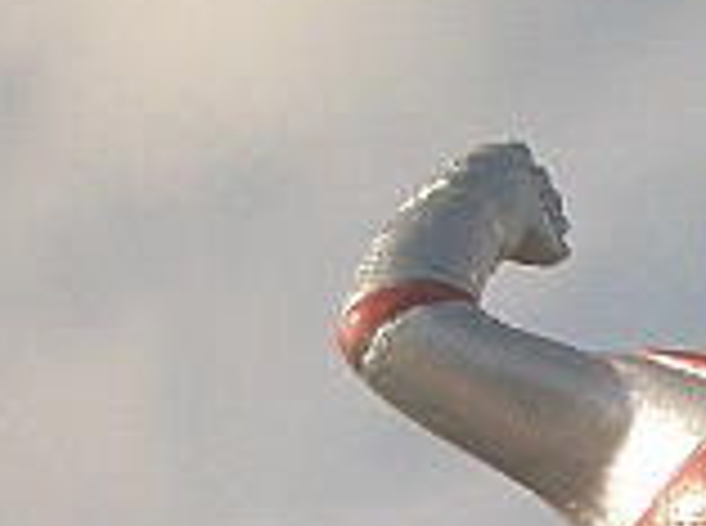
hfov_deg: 13.4
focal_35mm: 143
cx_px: 899
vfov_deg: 10.0
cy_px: 760
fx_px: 2910
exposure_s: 1/800
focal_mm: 5.8
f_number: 4.3
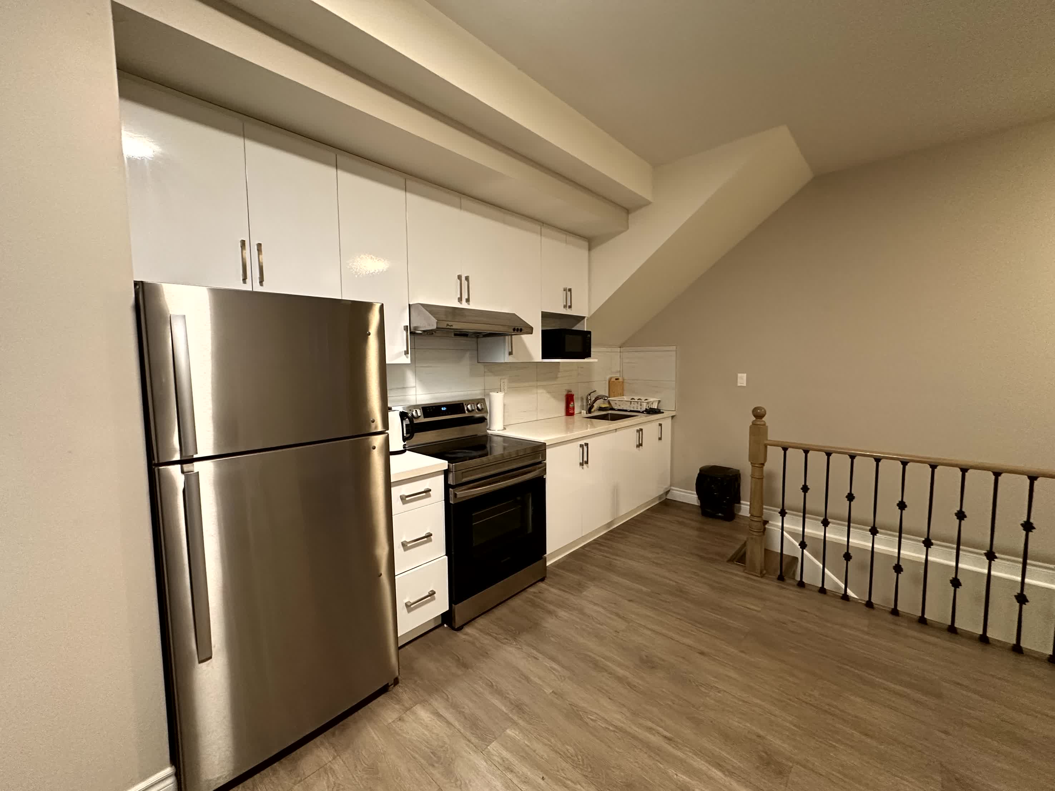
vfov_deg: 85.7
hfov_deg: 102.1
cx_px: 528
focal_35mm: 14
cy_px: 396
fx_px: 427
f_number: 2.2
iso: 500
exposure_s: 1/60
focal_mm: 2.22
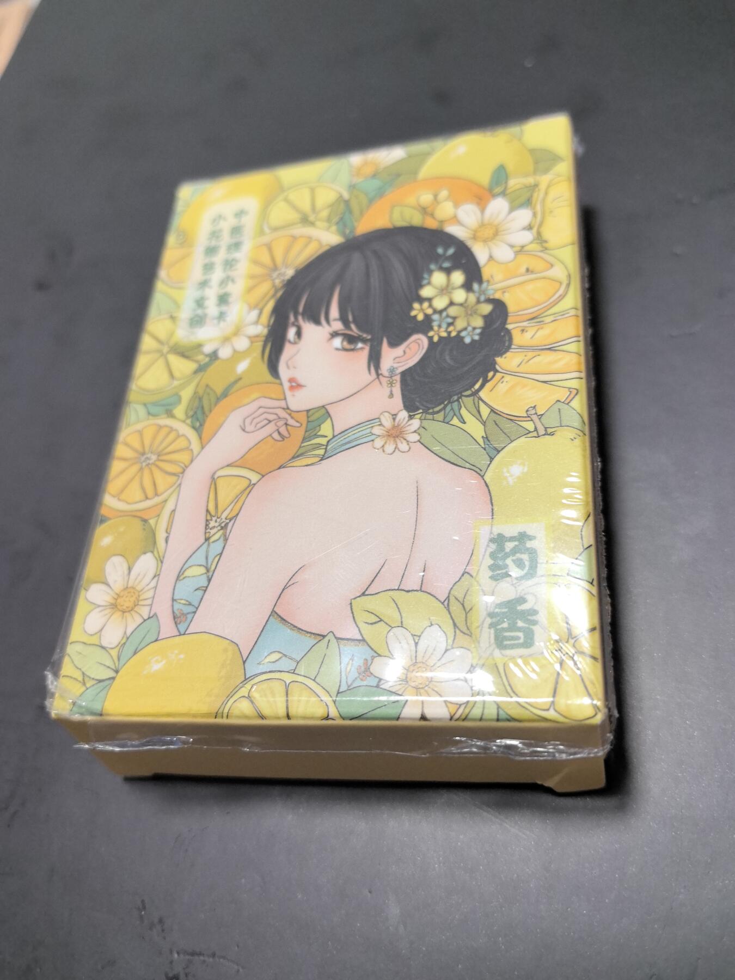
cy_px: 490
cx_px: 368
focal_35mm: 27
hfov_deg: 51.4
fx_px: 764
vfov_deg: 65.3
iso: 160
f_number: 2
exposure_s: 1/50
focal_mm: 5.75
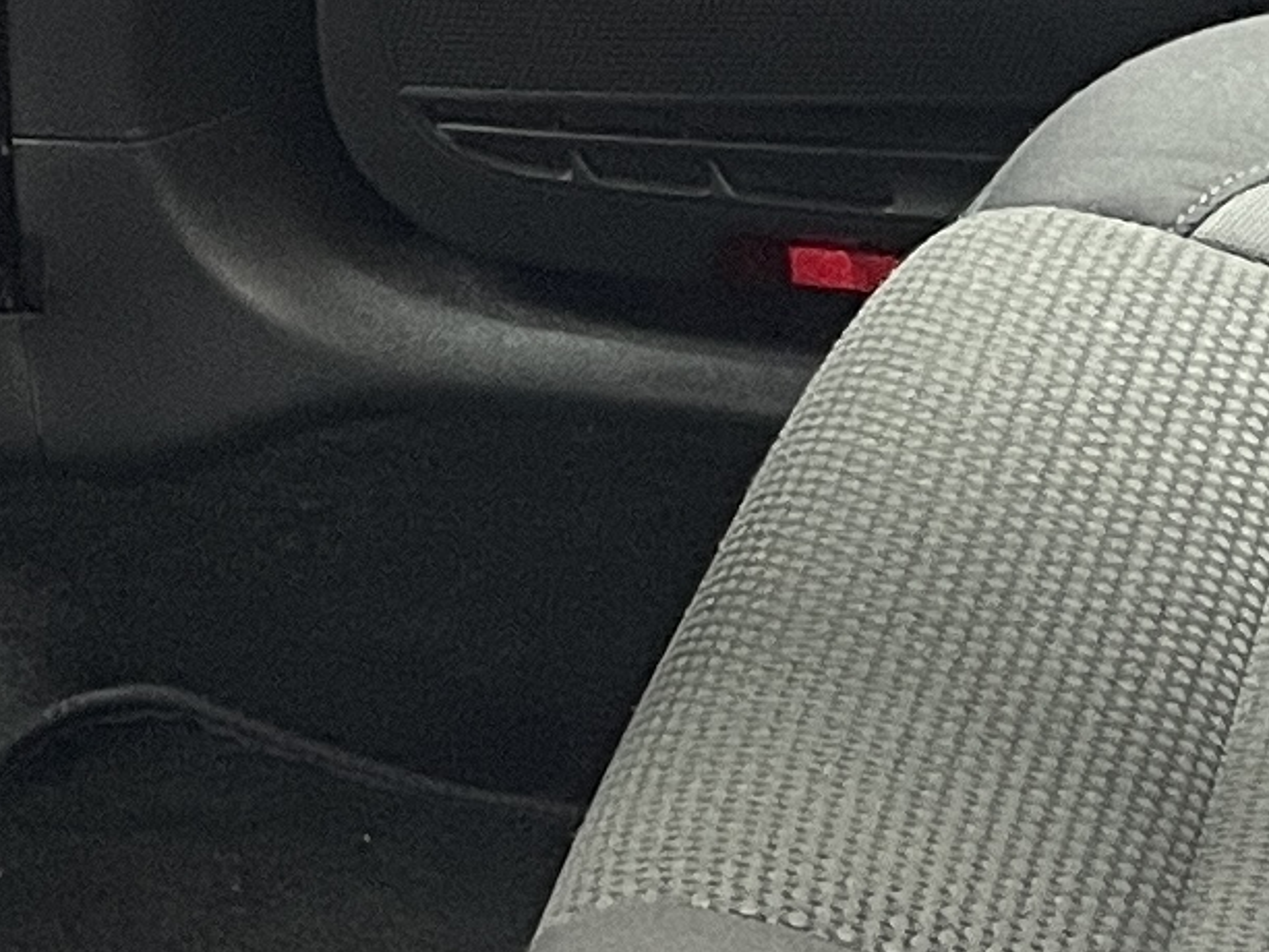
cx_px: 1112
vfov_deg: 8.6
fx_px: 6270
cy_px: 1126
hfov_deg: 11.5
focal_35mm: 171
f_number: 1.6
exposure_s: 1/60
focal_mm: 4.2
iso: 160
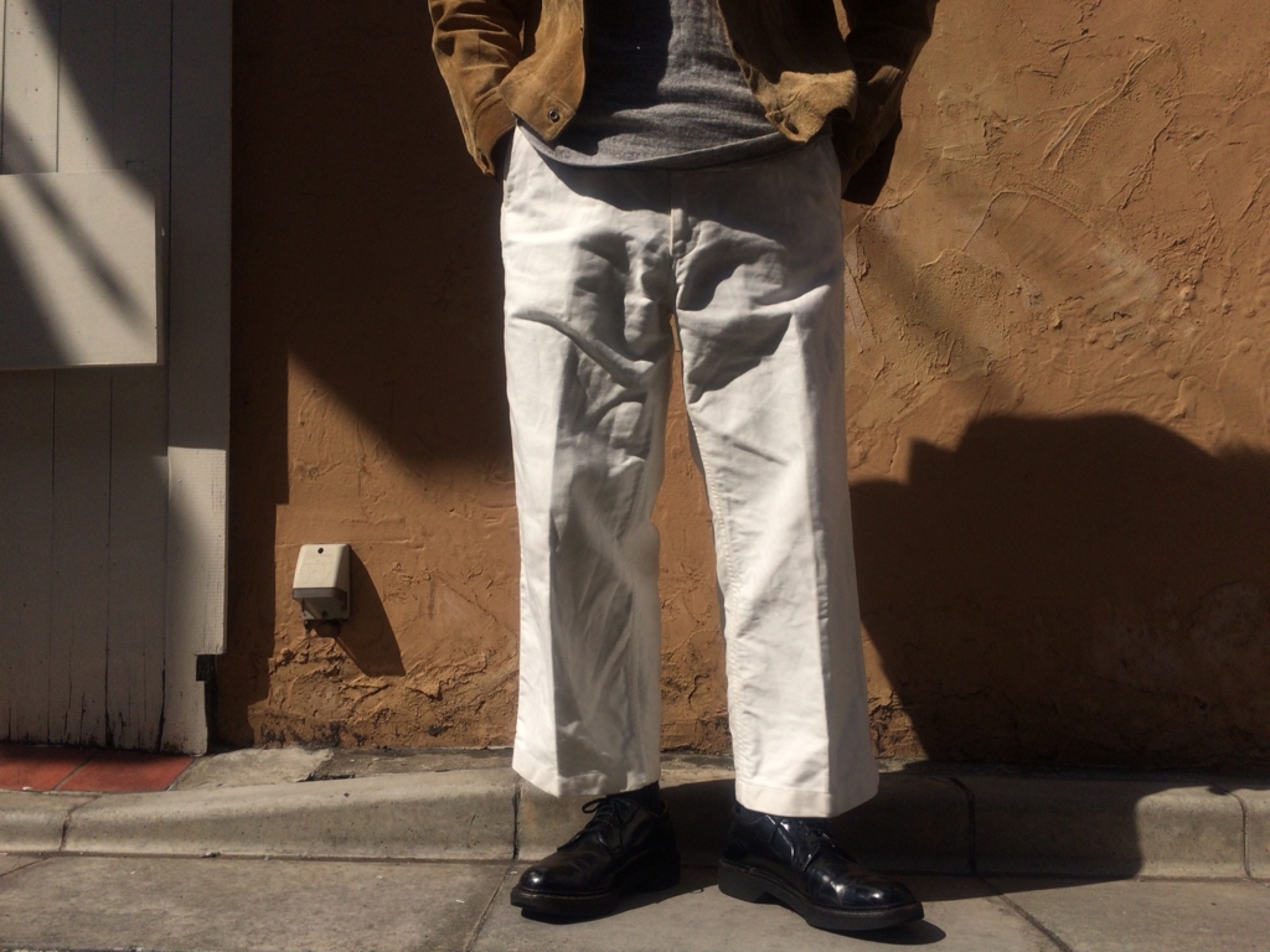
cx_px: 635
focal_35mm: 29
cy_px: 476
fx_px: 1064
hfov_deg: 61.7
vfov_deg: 48.2
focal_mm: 4.15
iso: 40
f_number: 2.2
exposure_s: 1/5882
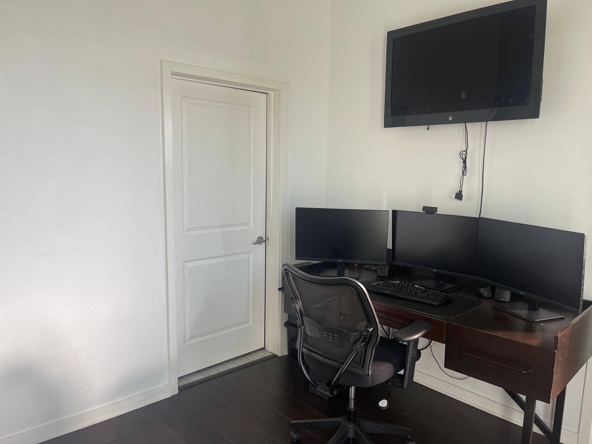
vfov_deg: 54.9
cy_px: 222
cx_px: 296
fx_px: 428
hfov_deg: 69.4
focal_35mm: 25
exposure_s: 1/121
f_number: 1.6
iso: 100
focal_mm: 5.1
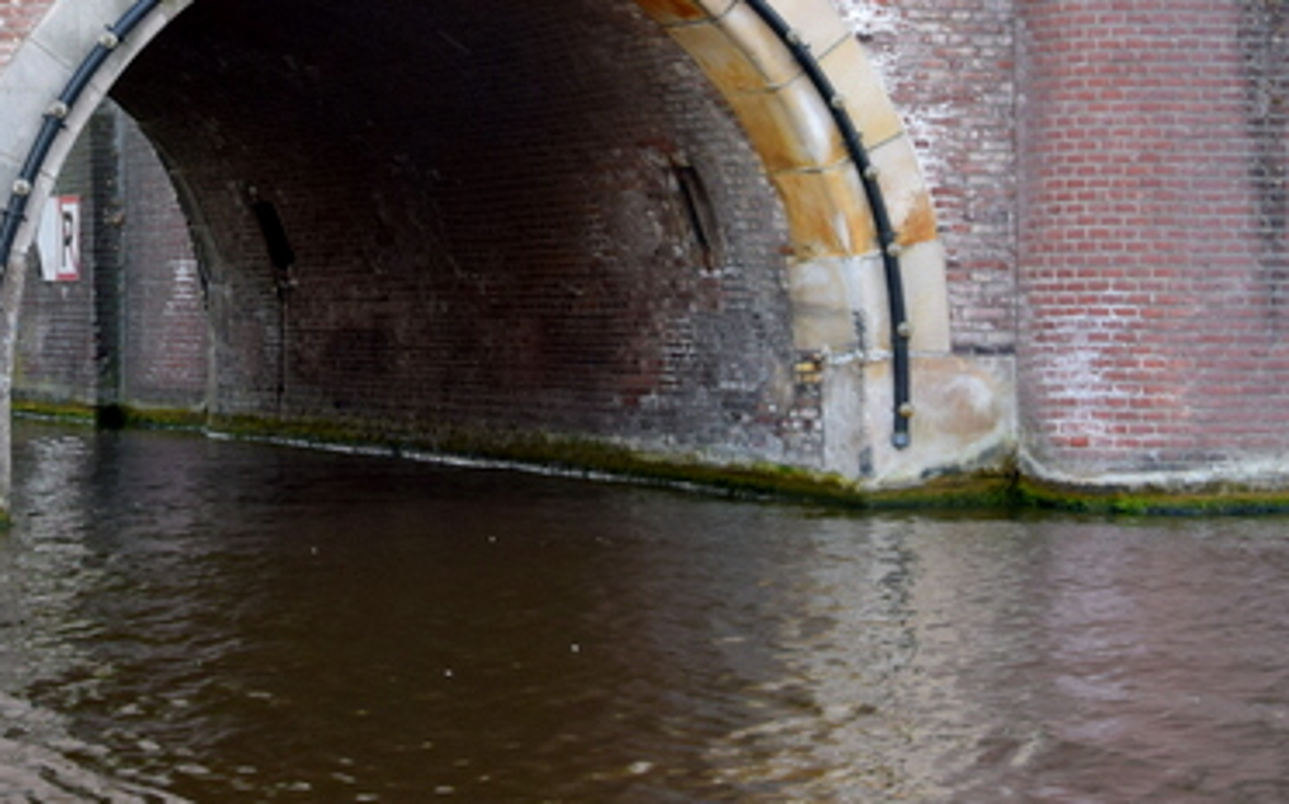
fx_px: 4389
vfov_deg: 10.4
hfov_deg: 16.7
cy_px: -24
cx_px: 568
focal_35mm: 125
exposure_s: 1/50
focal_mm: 38
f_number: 8
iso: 400
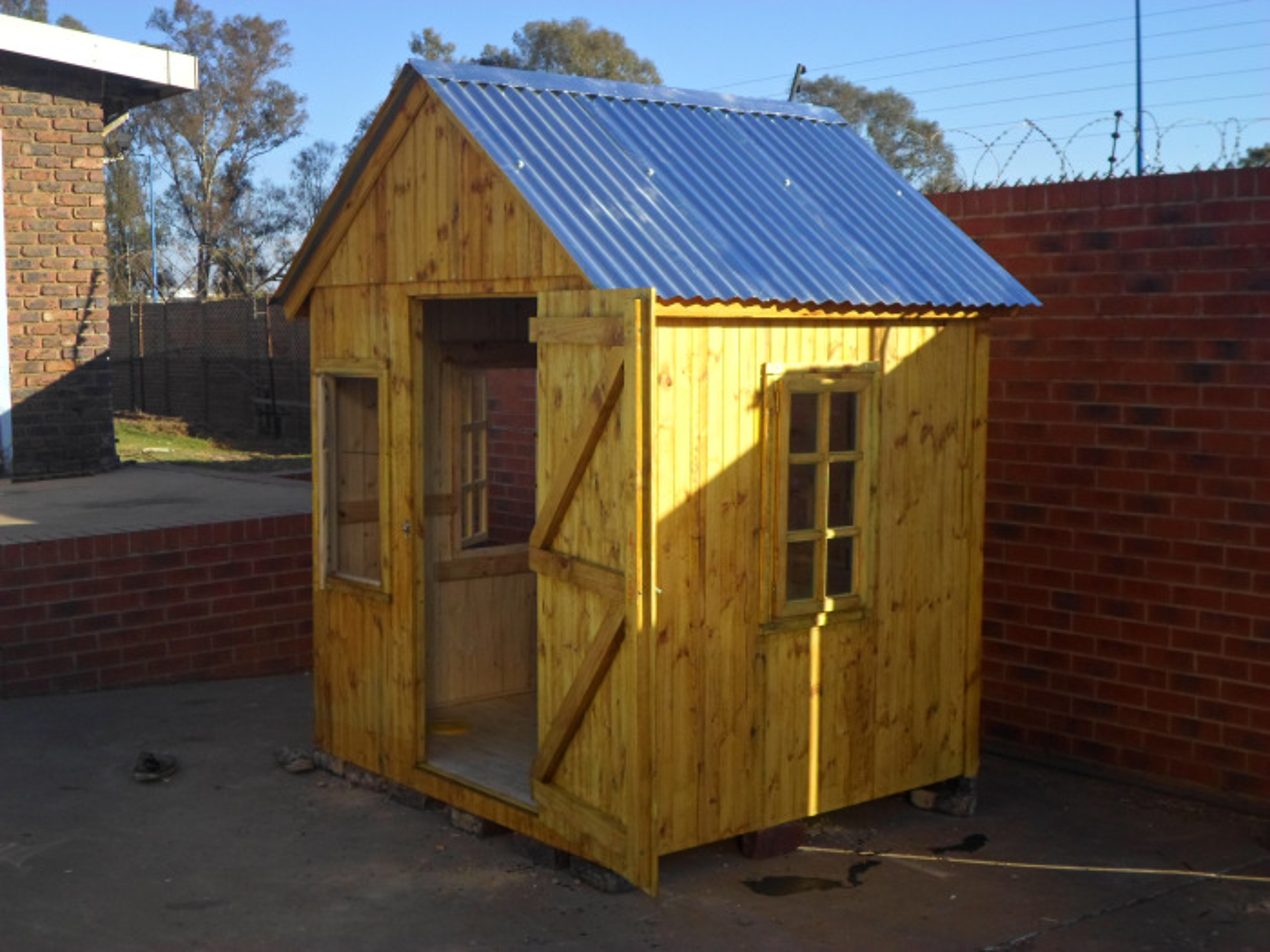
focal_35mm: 43
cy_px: 476
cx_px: 635
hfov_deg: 43.9
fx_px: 1578
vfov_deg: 33.6
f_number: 3.2
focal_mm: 7.8
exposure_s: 1/750
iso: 80
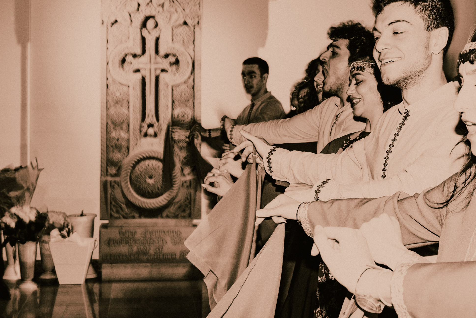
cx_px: 275
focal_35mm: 65
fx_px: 860
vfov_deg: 20.9
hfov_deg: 30.9
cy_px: 148
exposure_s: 1/15
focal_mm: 49
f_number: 11
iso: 1600
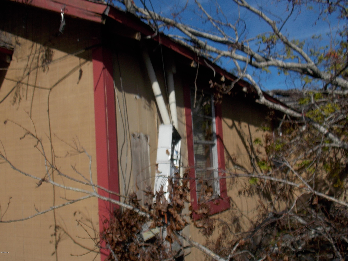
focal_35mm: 34
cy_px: 130
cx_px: 174
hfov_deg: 54.0
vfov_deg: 41.8
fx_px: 342
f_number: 3.4
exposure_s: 1/1500
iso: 80
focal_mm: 6.1
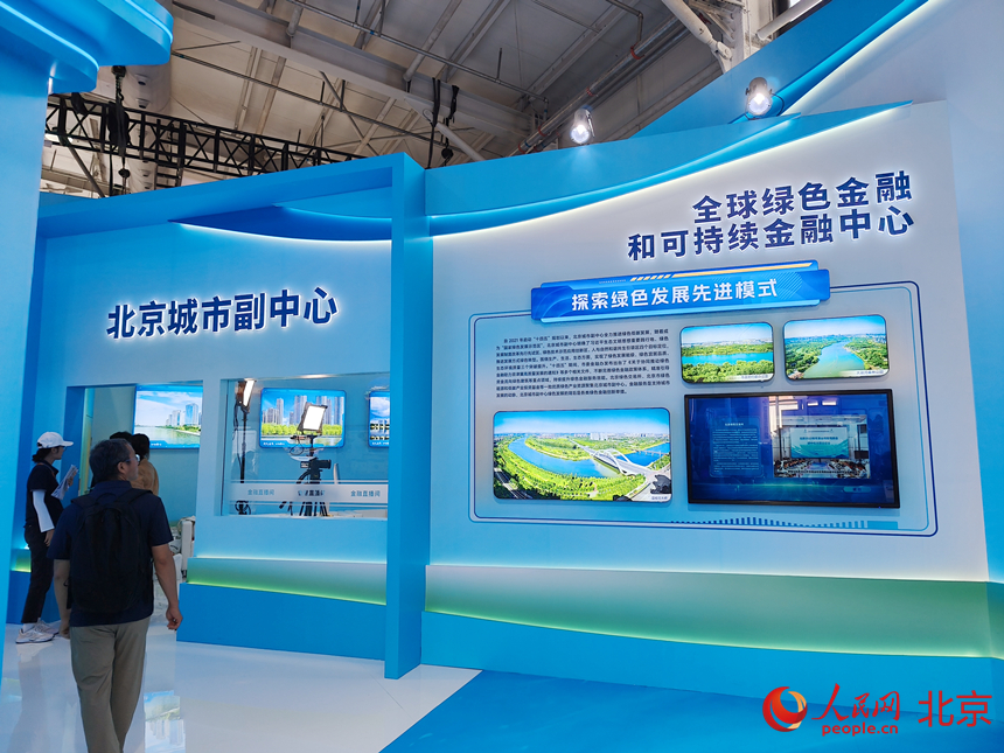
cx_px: 502
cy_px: 376
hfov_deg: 73.9
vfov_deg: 58.9
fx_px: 667
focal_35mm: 23
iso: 50
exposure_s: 1/235
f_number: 1.6
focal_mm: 6.06
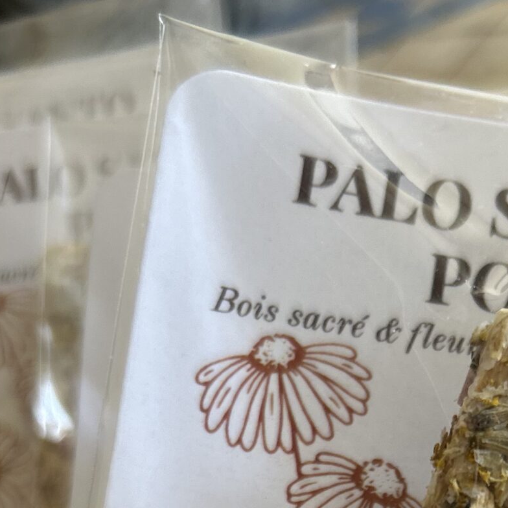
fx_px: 1245
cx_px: 397
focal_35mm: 75
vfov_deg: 20.4
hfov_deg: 22.8
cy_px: 715
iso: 64
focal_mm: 5.7
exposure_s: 1/121
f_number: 1.5
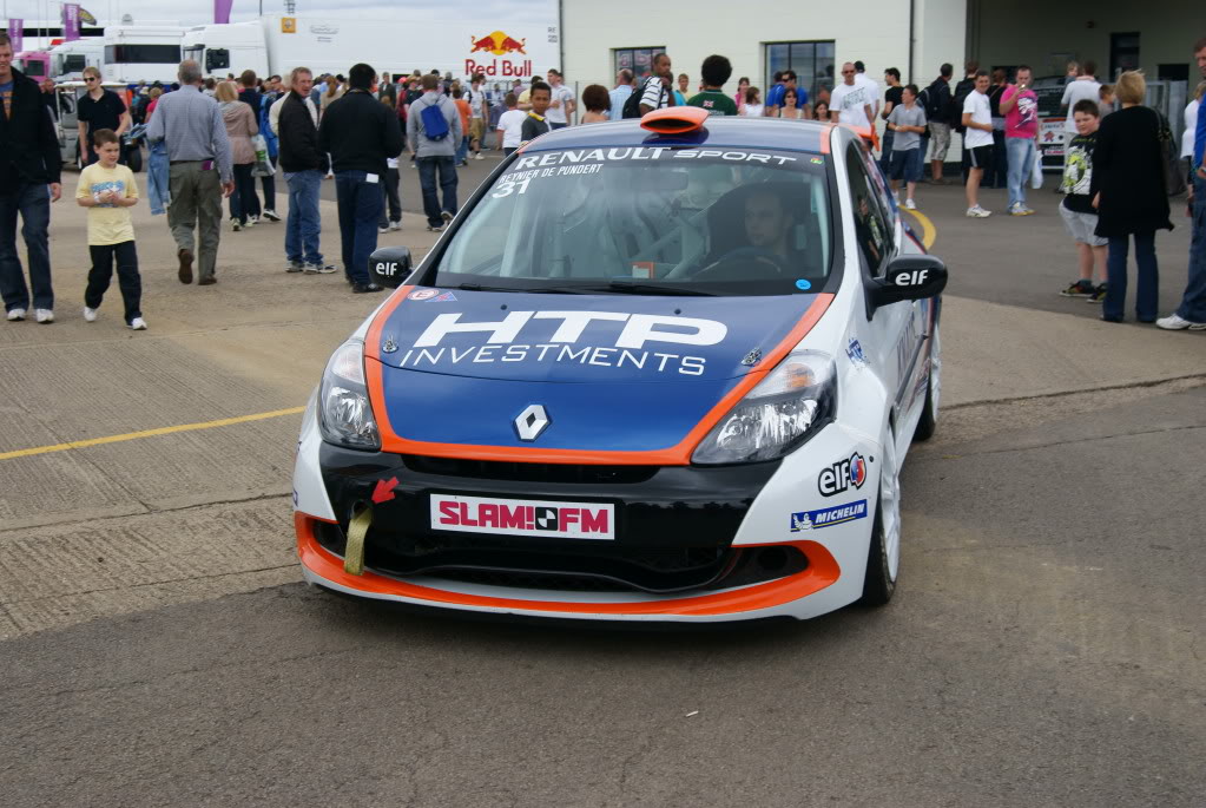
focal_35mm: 45
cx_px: 603
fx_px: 1509
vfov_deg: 30.0
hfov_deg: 43.6
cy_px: 404
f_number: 6.3
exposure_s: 1/250
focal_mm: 30
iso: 100
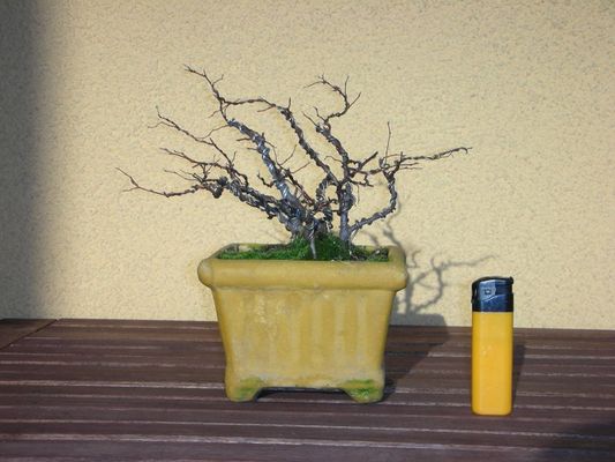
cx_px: 308
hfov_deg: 22.8
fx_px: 1528
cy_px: 231
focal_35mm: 86
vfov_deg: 17.2
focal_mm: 14.3
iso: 50
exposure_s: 1/410
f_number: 4.8
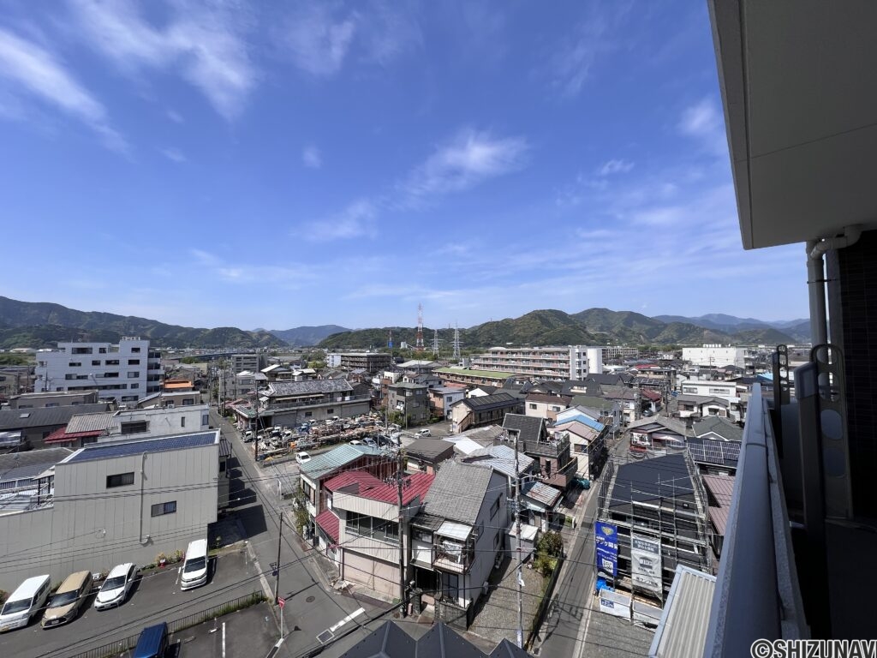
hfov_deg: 106.2
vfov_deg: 89.9
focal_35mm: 13
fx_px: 329
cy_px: 329
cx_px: 438
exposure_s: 1/1876
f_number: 1.8
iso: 32
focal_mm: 1.57
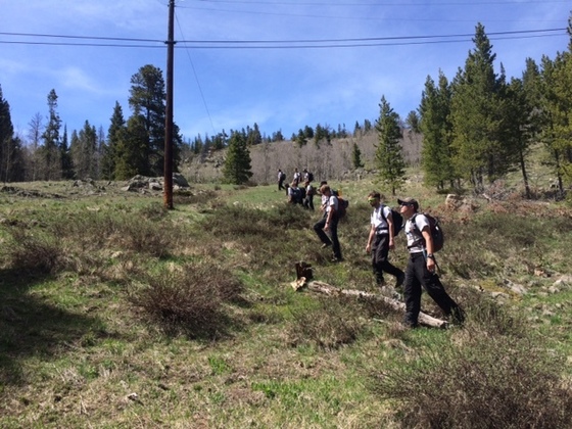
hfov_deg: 61.7
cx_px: 286
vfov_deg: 48.2
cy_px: 214
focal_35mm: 29
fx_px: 479
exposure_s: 1/1368
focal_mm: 4.15
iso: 32
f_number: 2.2
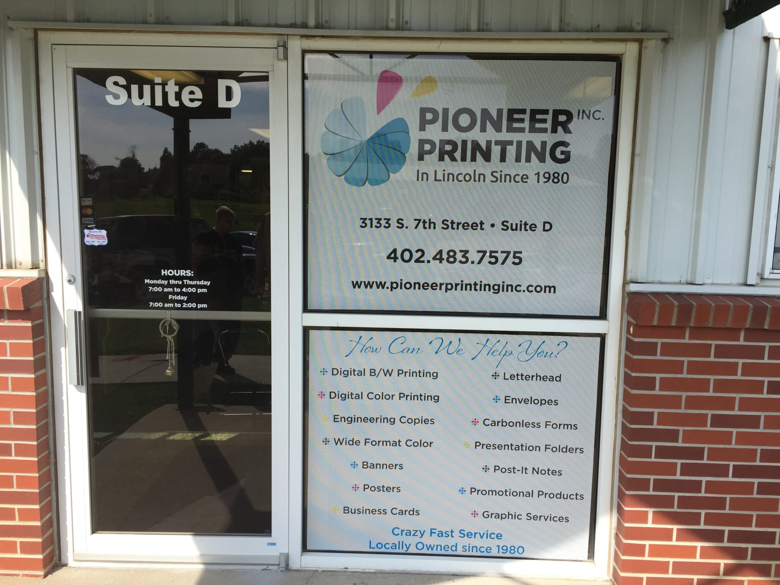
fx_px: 653
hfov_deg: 61.7
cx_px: 390
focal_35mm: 29
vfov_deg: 48.2
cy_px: 292
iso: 32
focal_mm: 4.15
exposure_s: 1/1163
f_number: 2.2
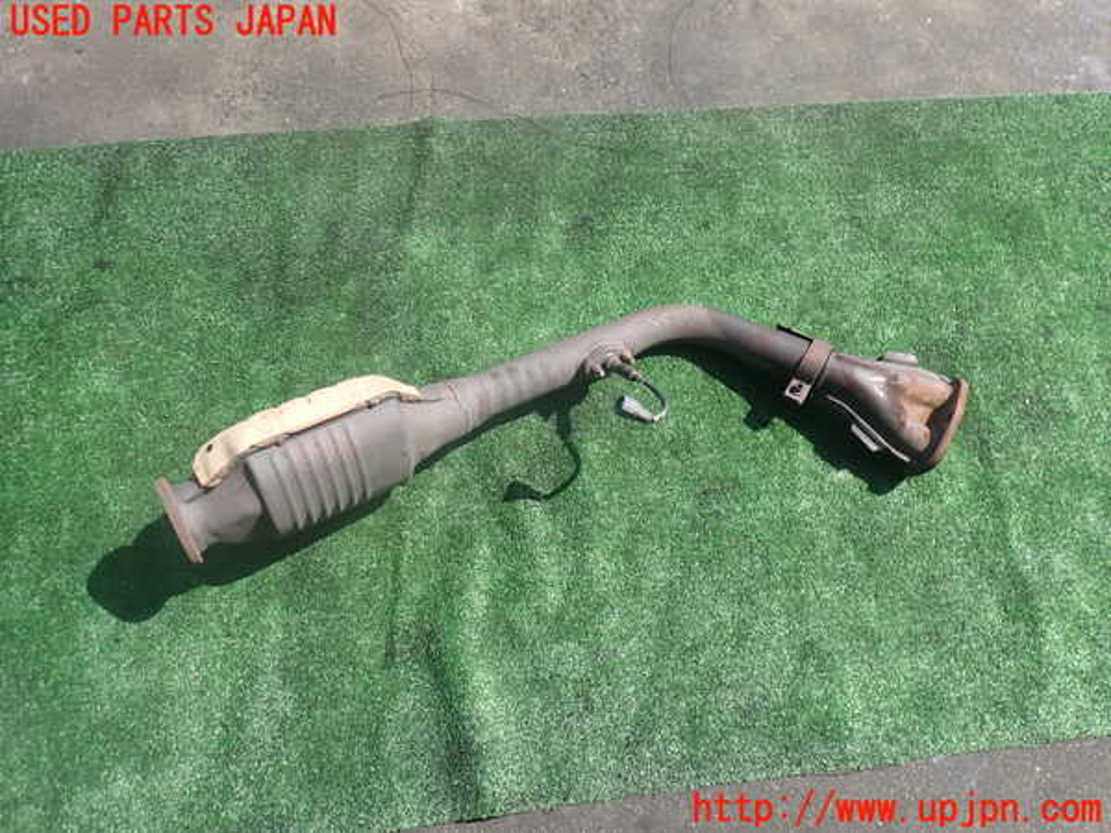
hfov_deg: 69.4
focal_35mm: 25
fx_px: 802
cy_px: 416
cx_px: 556
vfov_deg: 54.9
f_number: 2.8
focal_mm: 4.5
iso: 100
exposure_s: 1/640
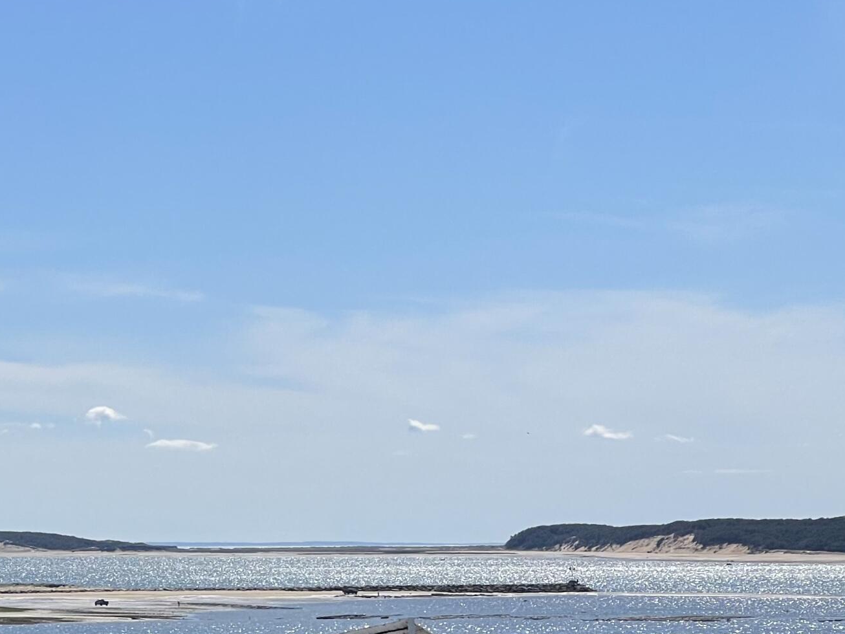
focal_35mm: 147
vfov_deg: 10.1
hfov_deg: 13.2
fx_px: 3589
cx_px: -19
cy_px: 502
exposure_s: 1/3534
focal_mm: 7.5
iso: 20
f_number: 2.2
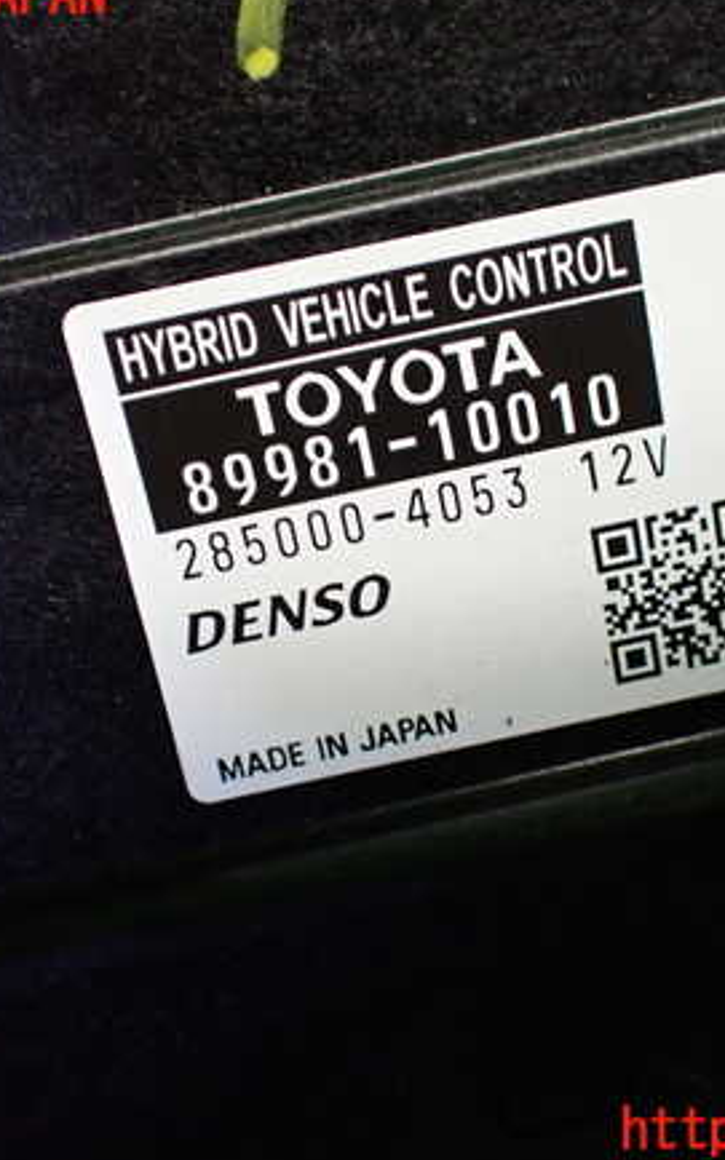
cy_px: 564
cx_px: 423
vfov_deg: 45.3
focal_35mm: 44
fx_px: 1392
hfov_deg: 29.1
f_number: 2.3
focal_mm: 5.4
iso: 800
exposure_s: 1/100
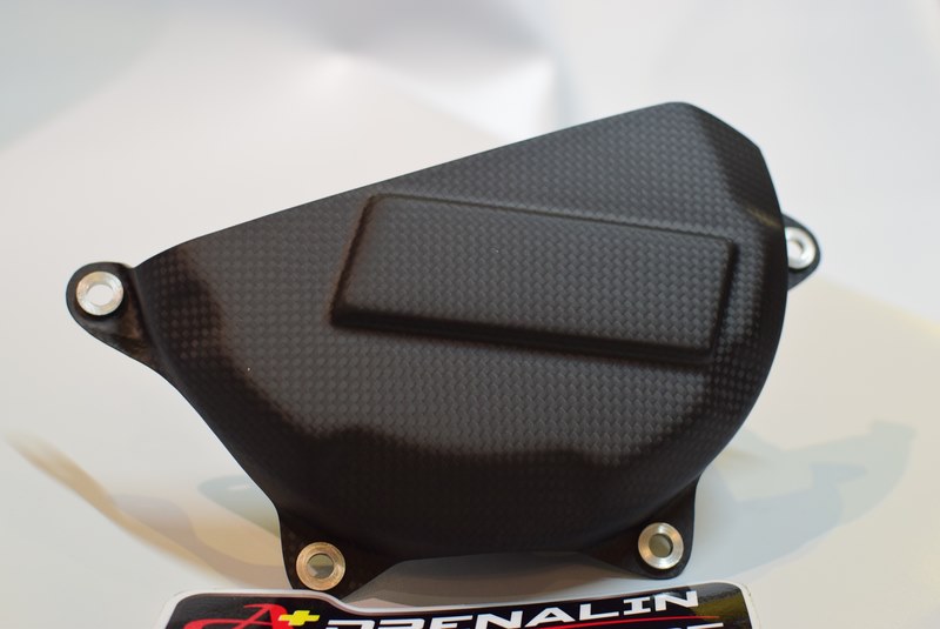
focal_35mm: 52
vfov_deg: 25.8
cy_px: 314
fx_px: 1372
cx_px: 470
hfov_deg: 37.8
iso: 800
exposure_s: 1/20
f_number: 4.5
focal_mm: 35
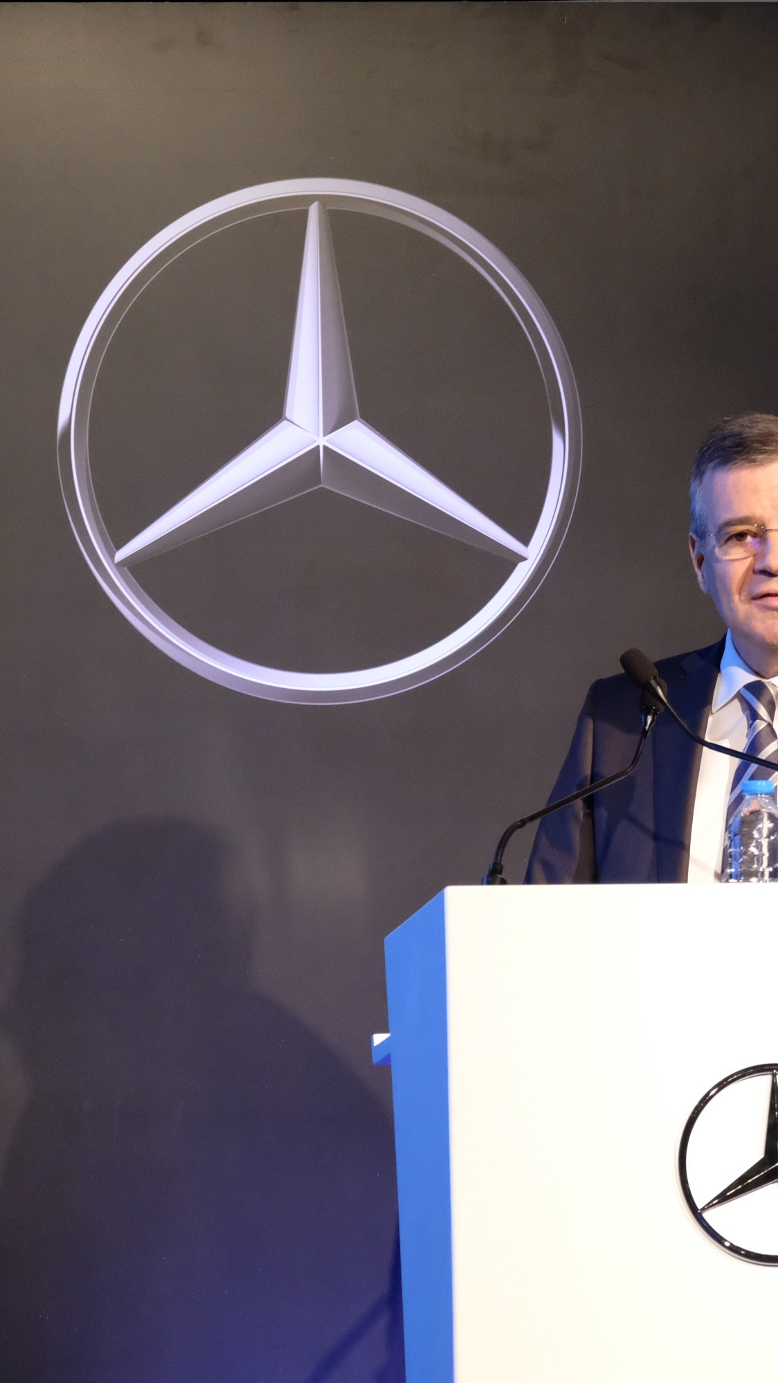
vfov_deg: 8.3
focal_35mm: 260
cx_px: 822
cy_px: 692
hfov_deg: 4.7
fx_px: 9535
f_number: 4.5
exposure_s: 1/75
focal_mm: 110.3
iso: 4000
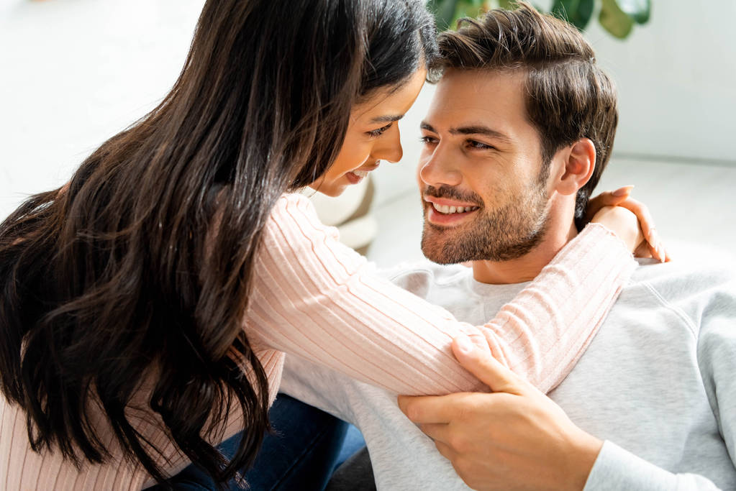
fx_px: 777
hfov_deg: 50.7
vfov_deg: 35.1
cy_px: 246
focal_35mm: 38
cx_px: 368
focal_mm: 38
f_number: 3.5
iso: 125
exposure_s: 1/200
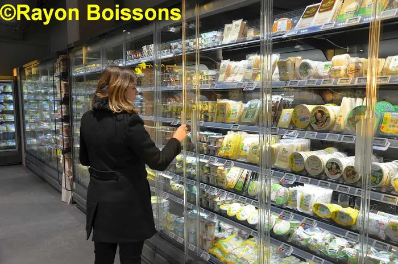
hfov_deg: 57.3
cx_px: 199
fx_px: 364
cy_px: 132
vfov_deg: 39.8
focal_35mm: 33
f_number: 3.8
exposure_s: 1/60
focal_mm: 22
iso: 320
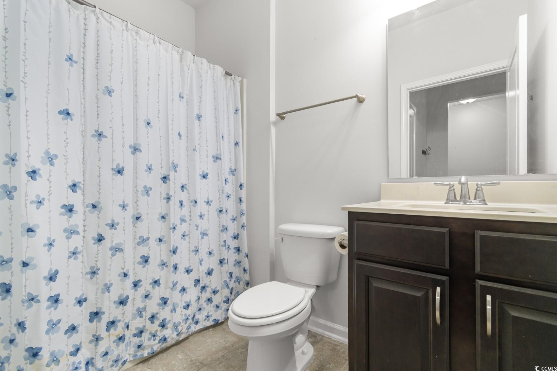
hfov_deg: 100.4
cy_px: 186
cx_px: 278
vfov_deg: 77.3
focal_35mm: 15
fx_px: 232
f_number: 4.5
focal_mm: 10
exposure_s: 1/2
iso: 100
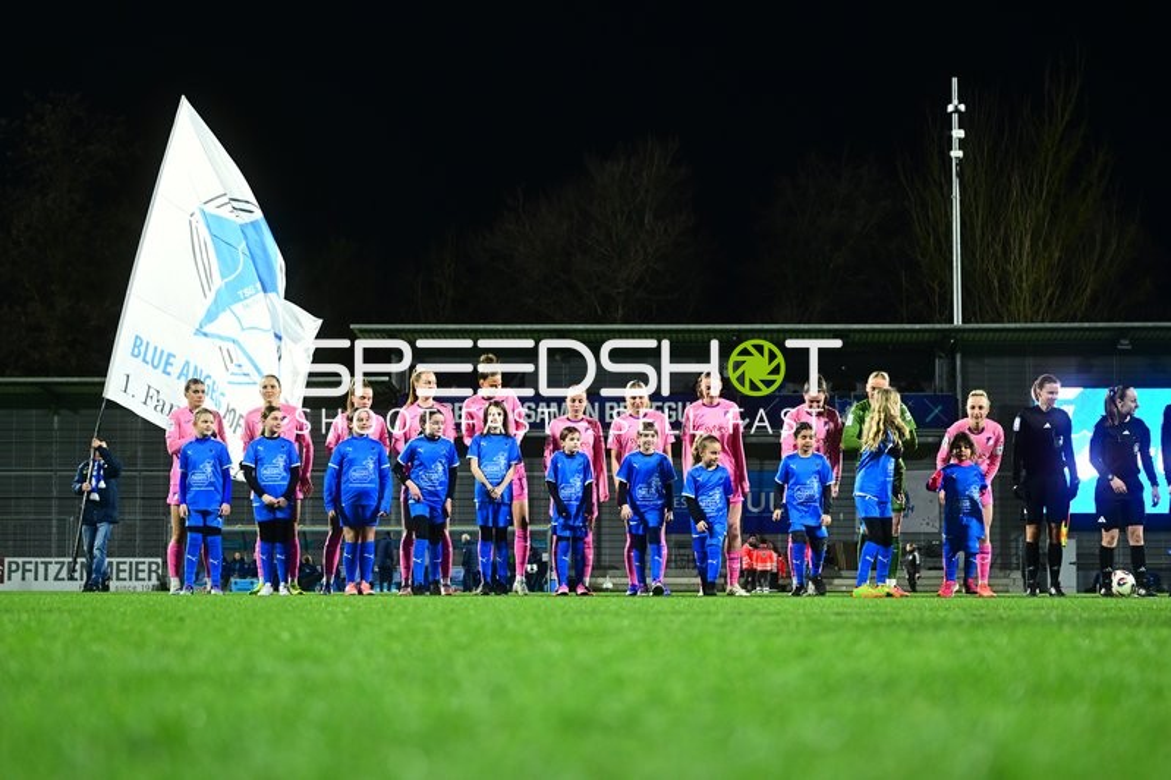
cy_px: 390
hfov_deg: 26.7
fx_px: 2471
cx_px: 586
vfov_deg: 17.9
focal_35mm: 76
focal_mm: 51
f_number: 2.8
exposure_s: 1/500
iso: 1600
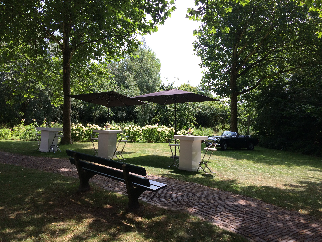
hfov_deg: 61.7
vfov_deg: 48.2
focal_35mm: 29
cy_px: 121
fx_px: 270
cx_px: 161
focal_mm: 4.15
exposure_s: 1/720
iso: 32
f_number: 2.2
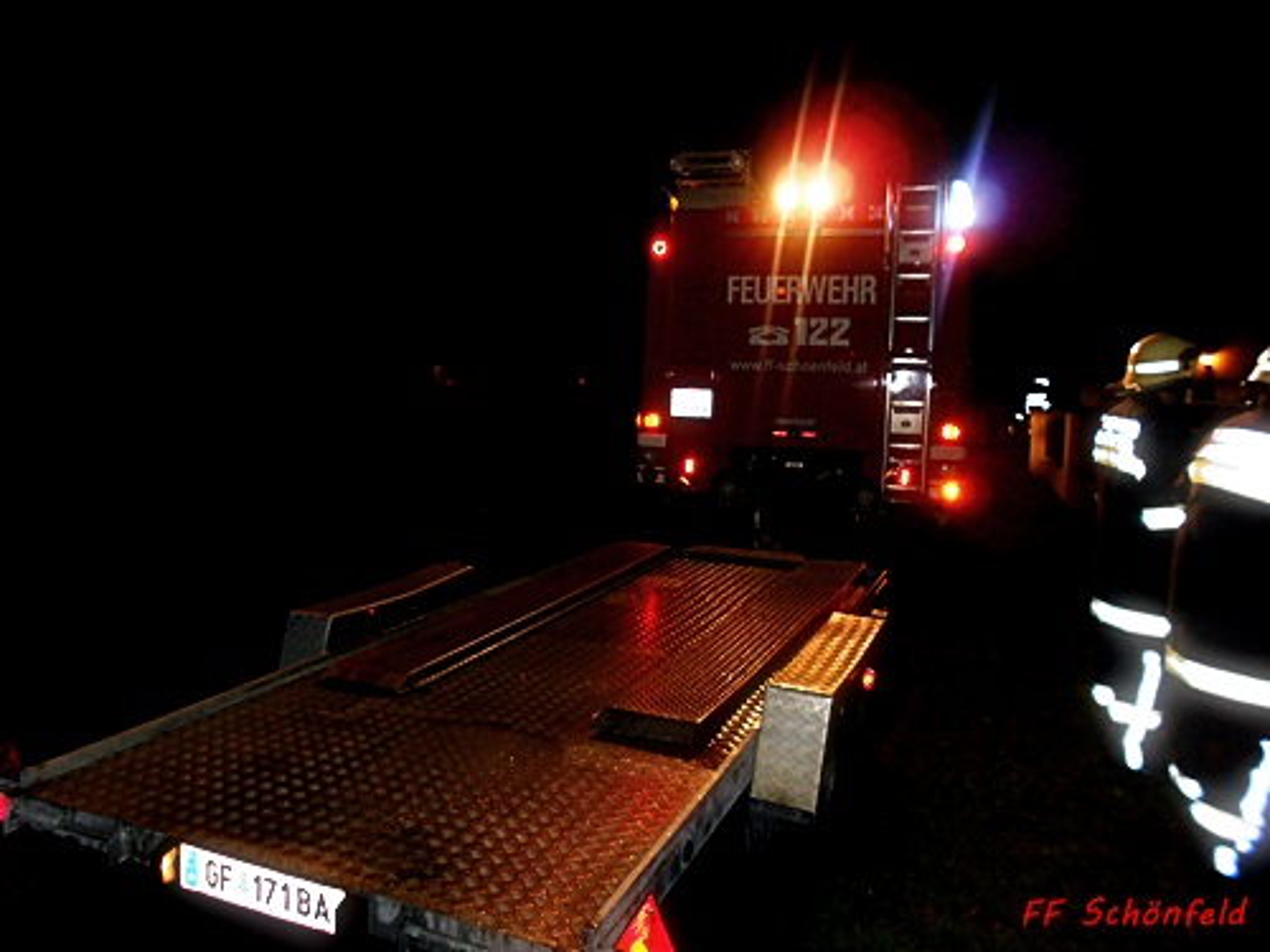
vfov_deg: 53.1
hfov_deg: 67.3
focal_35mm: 26
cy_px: 476
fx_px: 954
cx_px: 635
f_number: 3.2
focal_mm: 4.6
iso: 250
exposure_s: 1/25
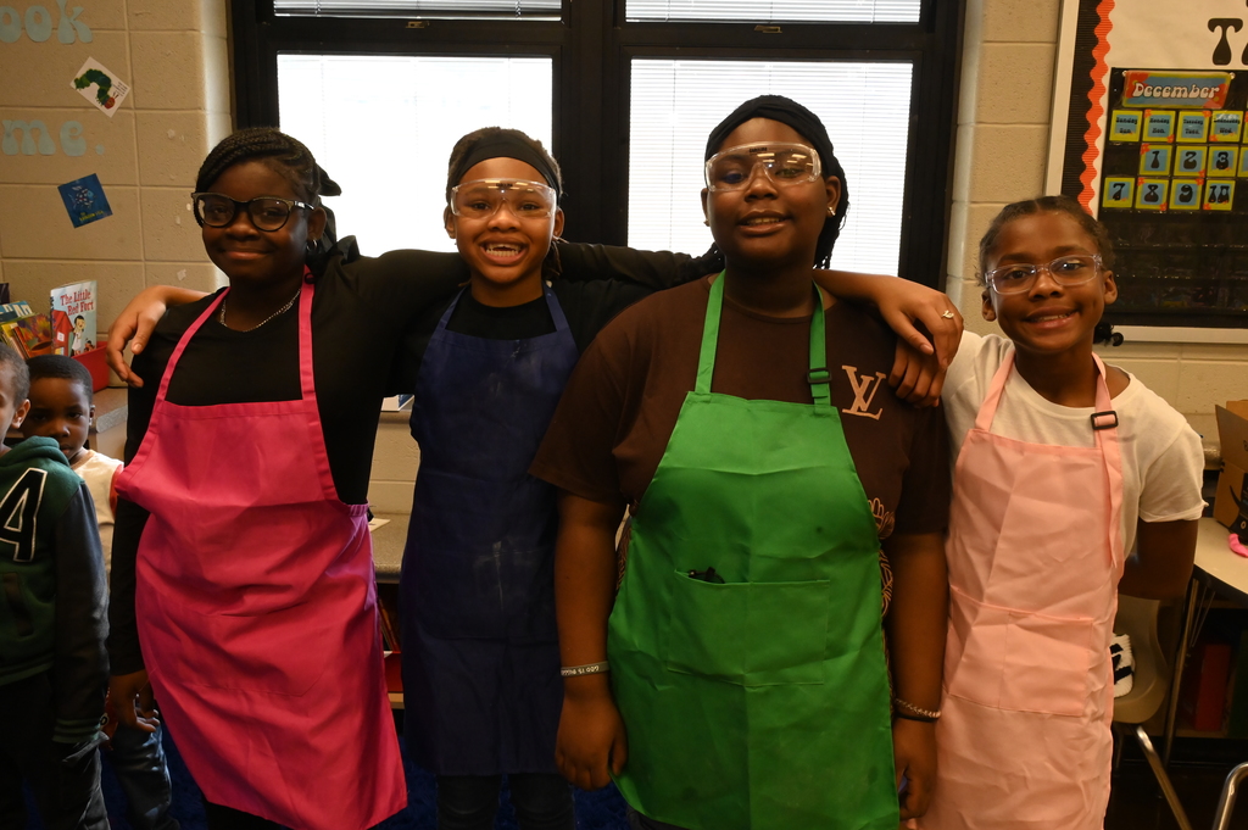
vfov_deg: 40.5
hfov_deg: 58.0
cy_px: 415
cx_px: 624
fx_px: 1126
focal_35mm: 32
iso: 5000
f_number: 16
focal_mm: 32.5
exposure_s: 1/100
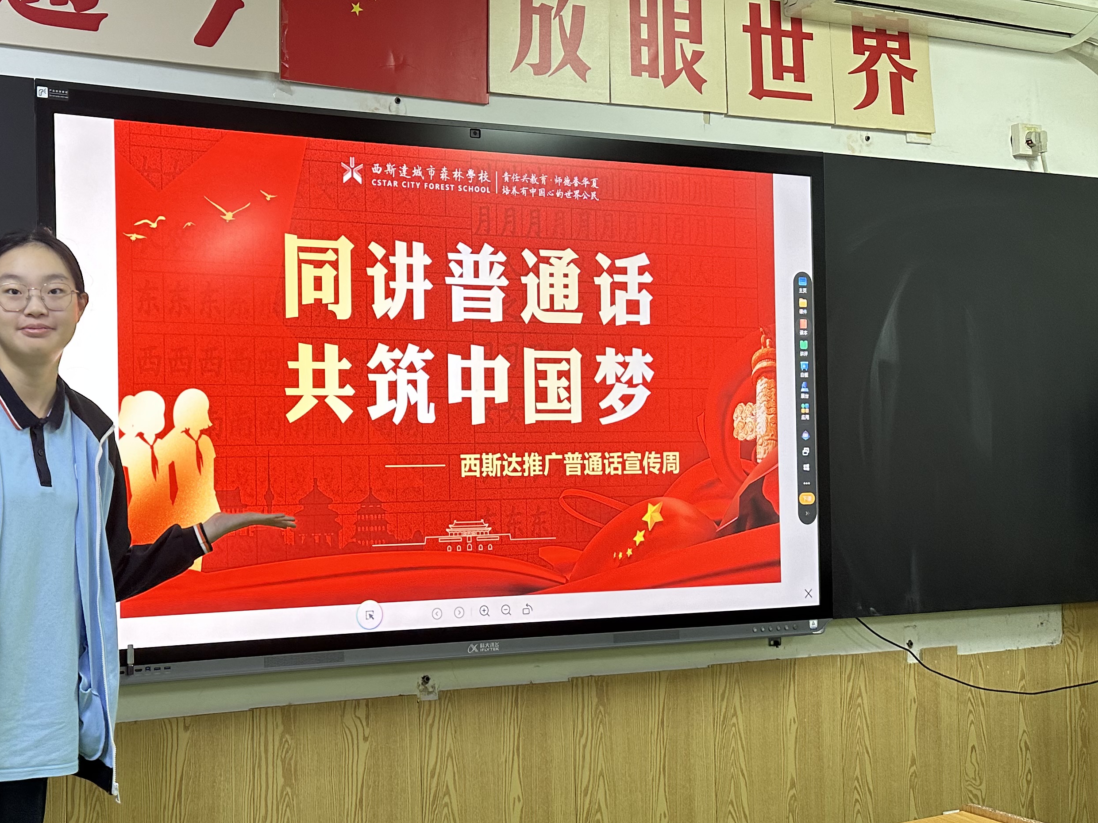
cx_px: 282
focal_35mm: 39
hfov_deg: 46.3
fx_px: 1237
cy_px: 428
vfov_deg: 36.8
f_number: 1.78
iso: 200
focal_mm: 6.86
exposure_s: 1/50
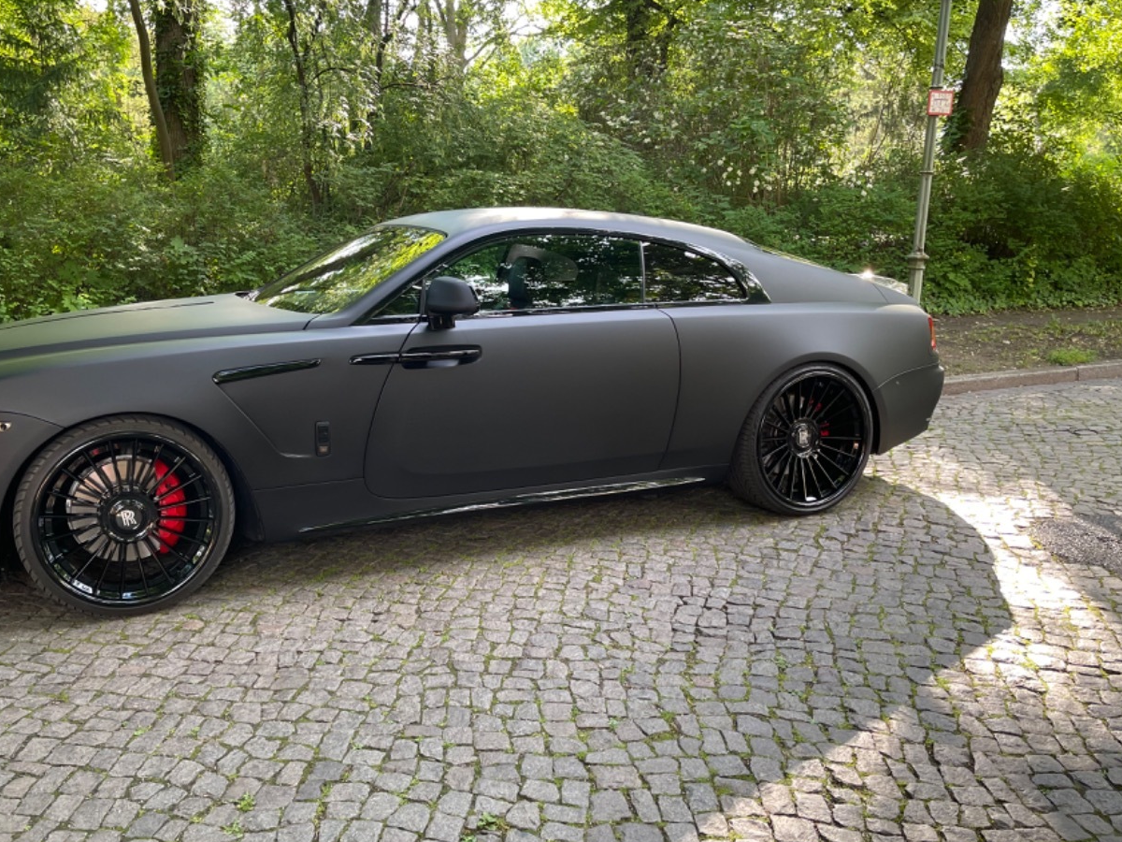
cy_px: 399
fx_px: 972
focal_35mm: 30
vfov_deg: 46.8
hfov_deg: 59.6
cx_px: 459
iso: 80
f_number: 1.6
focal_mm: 5.1
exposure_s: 1/121
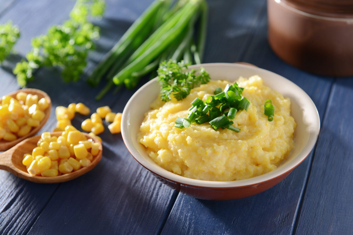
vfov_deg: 19.5
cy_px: 118
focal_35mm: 70
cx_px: 176
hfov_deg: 28.8
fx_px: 686
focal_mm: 70
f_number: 5.6
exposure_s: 1/160
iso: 200
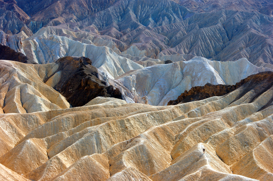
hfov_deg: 19.5
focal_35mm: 105
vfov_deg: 13.0
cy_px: 90
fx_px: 796
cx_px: 136
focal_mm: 70
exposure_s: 1/125
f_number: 8
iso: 100
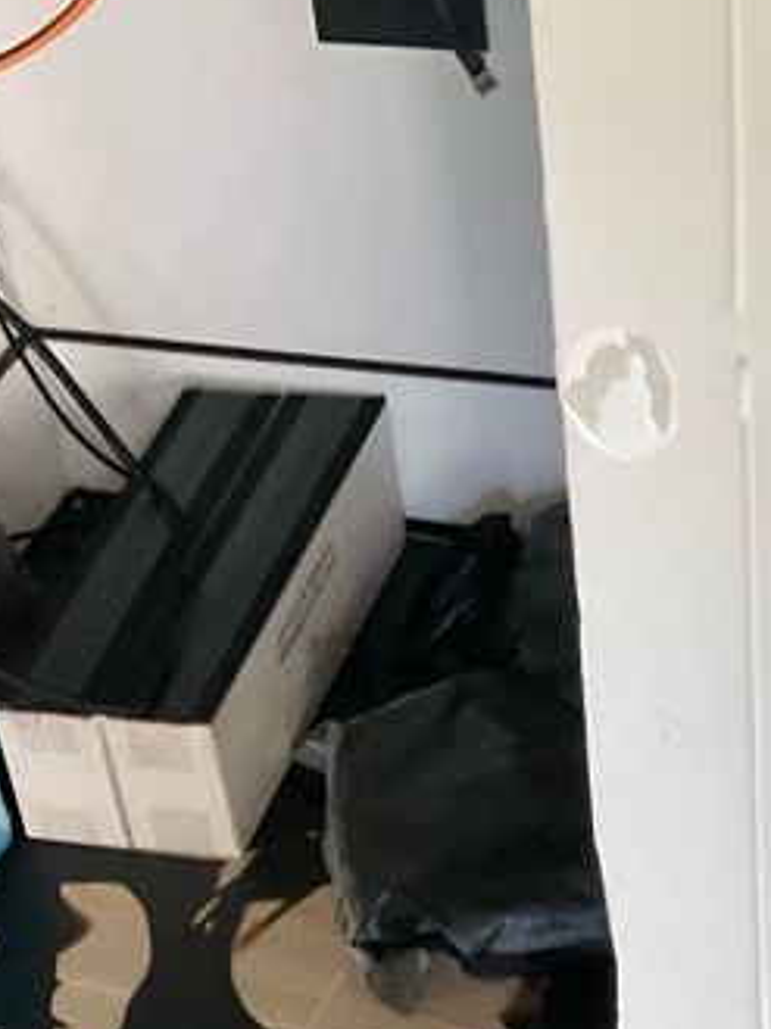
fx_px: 2825
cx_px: 247
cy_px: 1384
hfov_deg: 15.5
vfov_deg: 19.0
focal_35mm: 95
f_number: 1.8
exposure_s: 1/60
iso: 80
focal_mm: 3
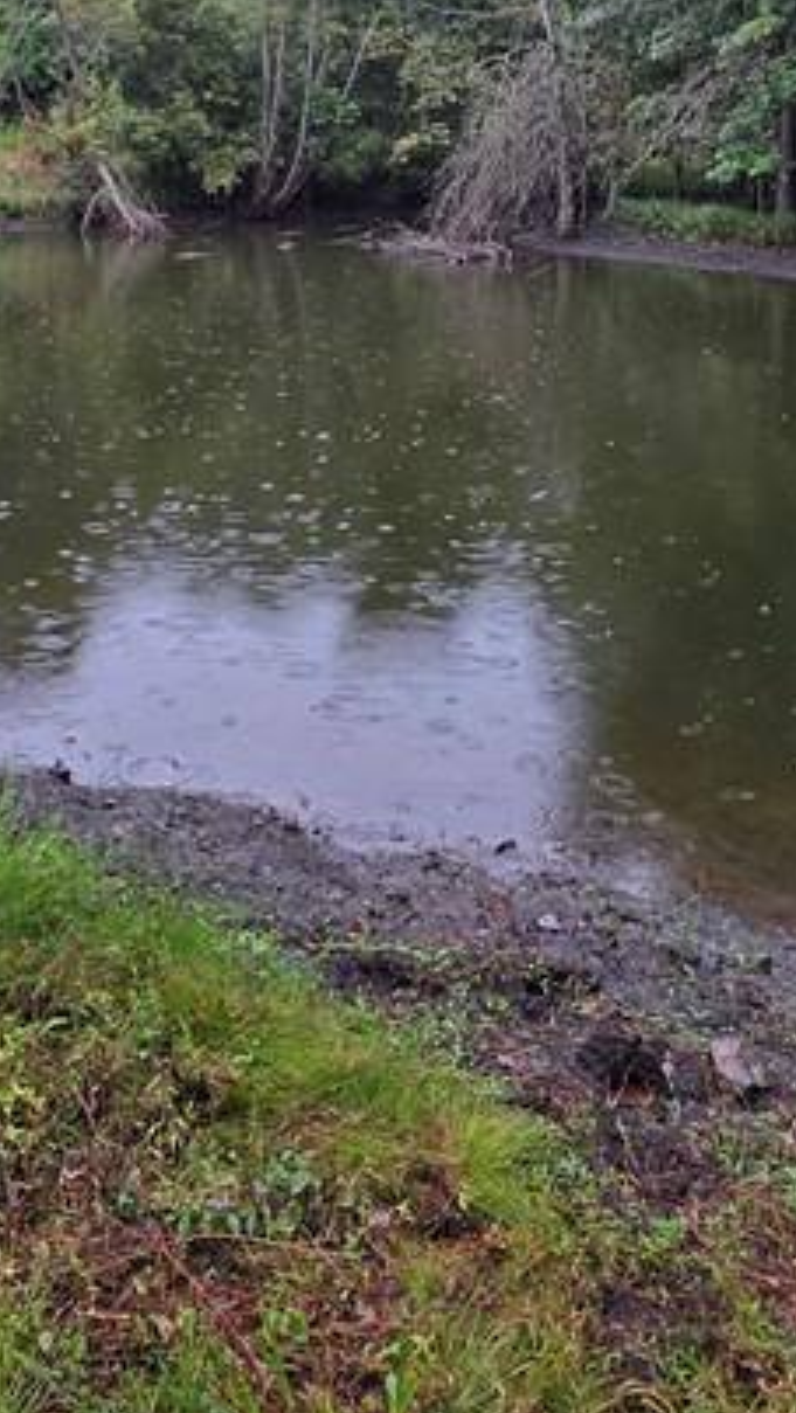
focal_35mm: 36
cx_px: 305
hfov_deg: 32.7
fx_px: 1349
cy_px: 302
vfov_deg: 52.1
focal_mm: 2.2
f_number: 1.9
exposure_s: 1/275
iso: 40
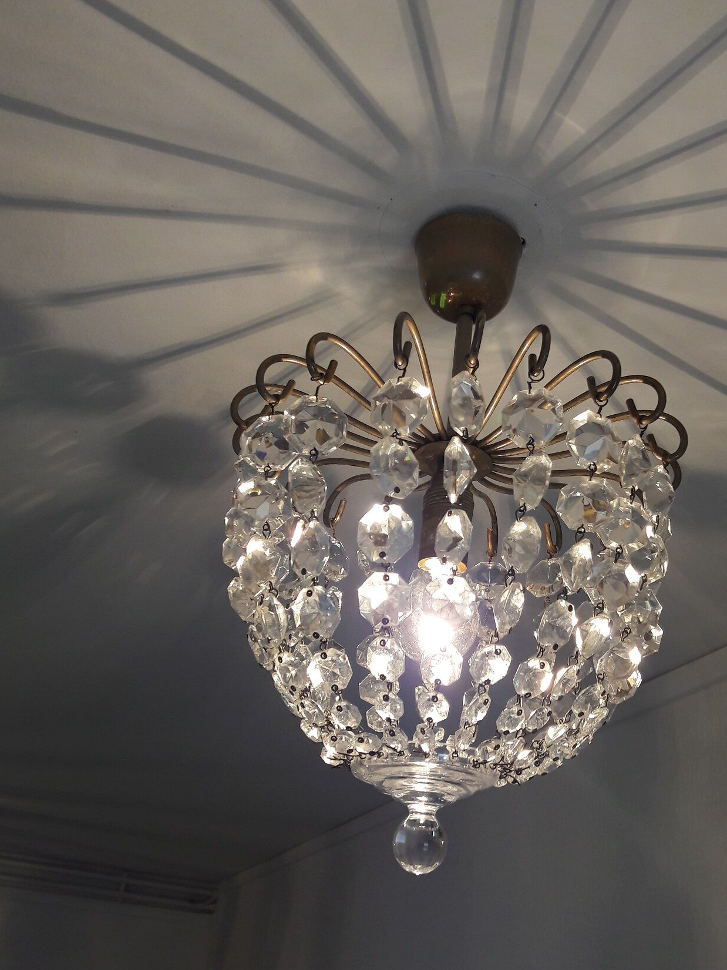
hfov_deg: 40.5
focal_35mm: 35
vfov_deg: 52.6
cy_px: 449
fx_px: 980
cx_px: 437
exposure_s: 1/33
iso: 50
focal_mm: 3.7
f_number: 1.9
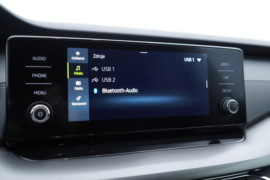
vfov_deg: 36.9
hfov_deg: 53.1
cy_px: 90
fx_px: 270
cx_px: 135
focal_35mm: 36
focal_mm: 24
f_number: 2.8
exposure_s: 1/40
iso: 160
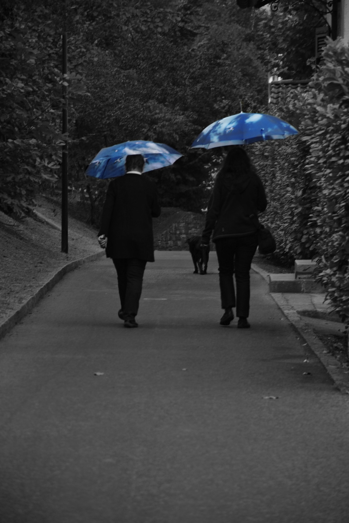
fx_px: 3054
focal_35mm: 210
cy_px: 262
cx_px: 174
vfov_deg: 9.8
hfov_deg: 6.5
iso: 160
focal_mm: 140
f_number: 5.6
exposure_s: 1/80
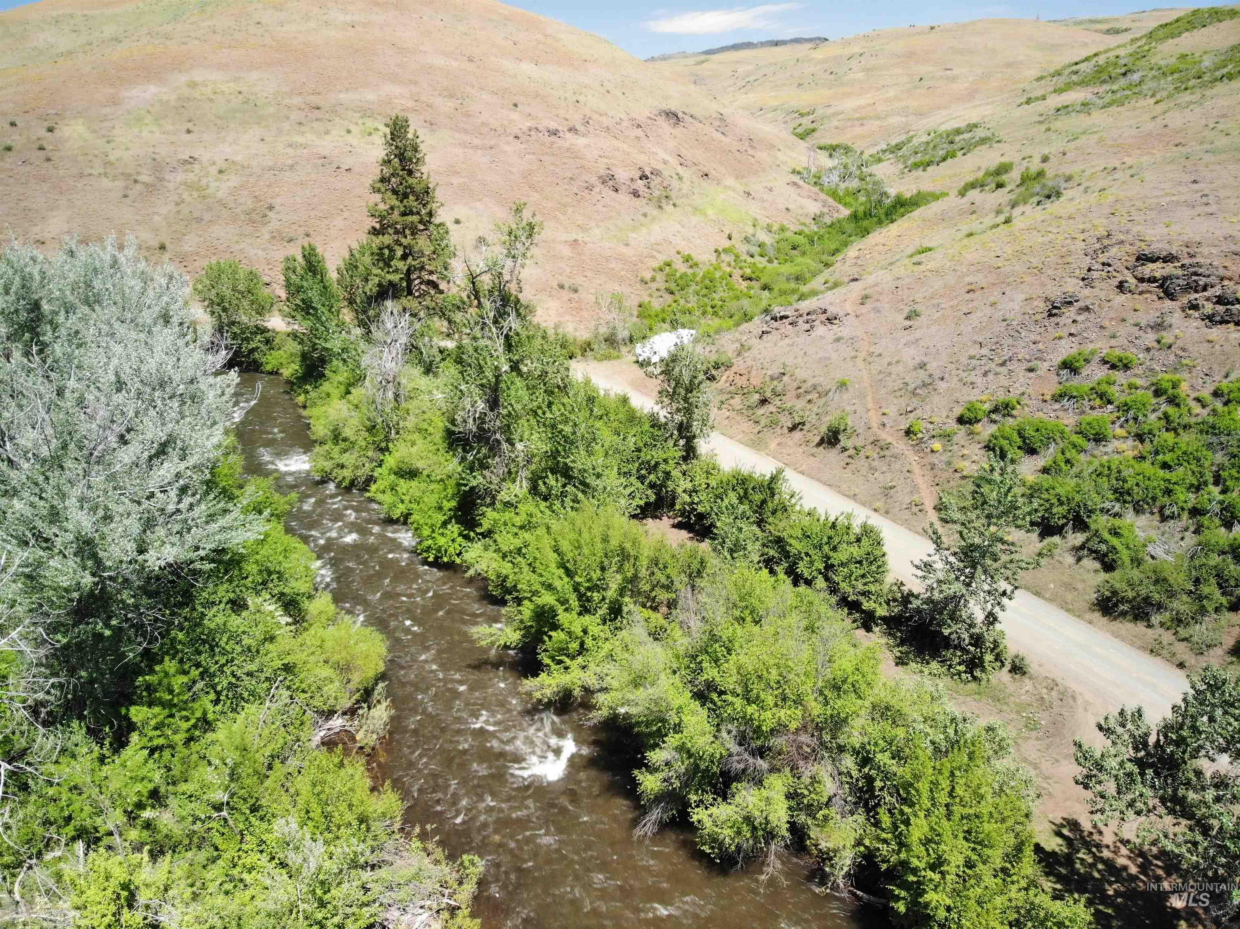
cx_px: 620
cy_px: 464
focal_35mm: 24
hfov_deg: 71.6
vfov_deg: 56.8
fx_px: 859
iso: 400
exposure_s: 1/13
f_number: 2.8
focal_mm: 4.5
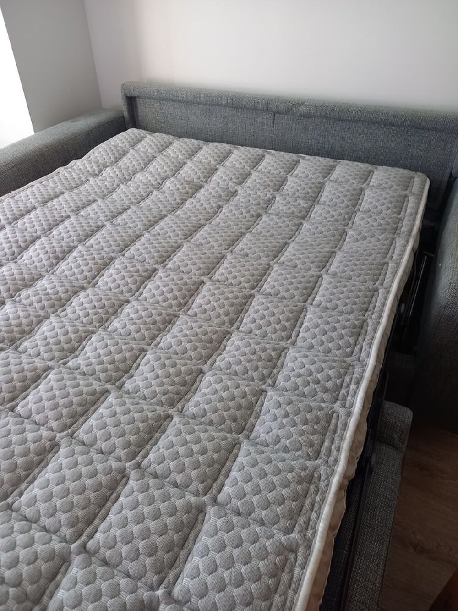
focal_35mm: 25
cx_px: 229
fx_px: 441
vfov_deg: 69.4
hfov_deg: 54.9
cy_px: 306
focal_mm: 4.65
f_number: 1.8
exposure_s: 1/50
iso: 320
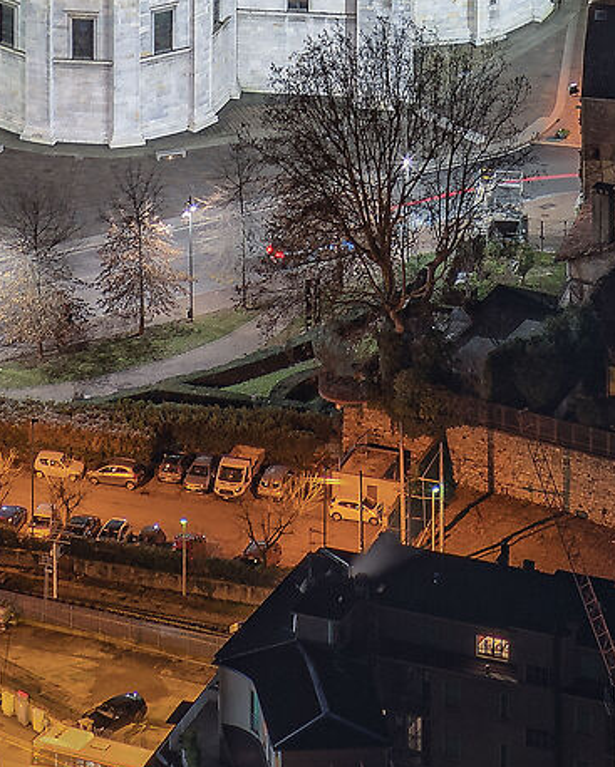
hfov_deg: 2.2
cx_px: 60
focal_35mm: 703
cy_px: -137
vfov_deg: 2.7
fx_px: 15979
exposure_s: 29
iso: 100
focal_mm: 143
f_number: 11
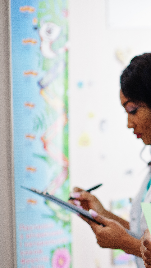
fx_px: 1089
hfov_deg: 7.8
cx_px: 221
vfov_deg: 14.0
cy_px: 153
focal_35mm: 153
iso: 500
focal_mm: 85
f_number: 2
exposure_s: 1/160
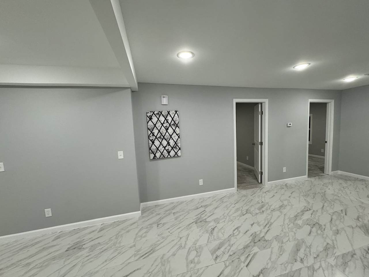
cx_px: 184
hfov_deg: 102.1
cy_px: 138
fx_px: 149
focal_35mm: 14
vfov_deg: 85.7
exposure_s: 1/120
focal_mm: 2.22
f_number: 2.2
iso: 200
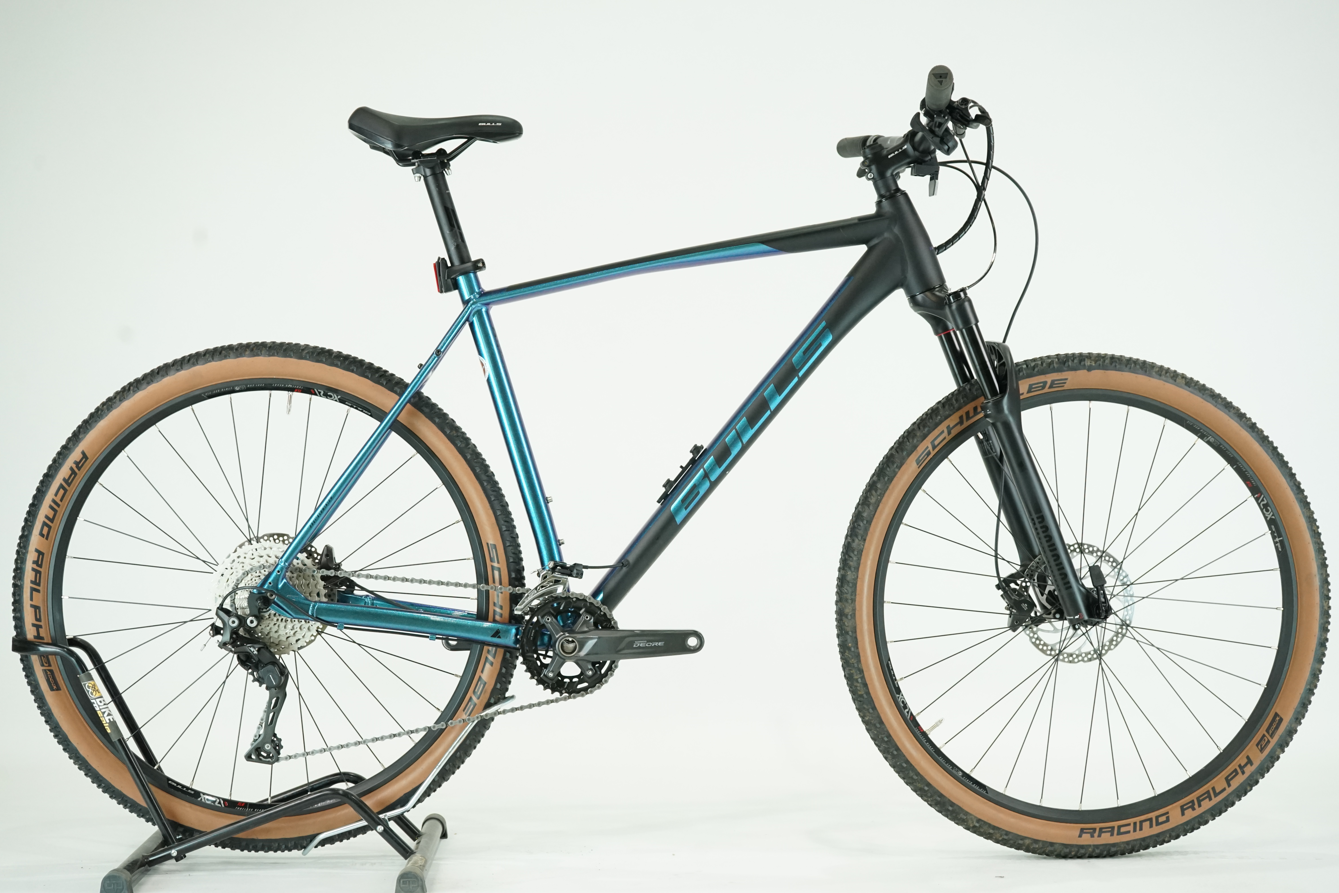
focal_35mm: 55
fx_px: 2046
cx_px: 670
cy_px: 446
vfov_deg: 24.6
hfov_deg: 36.2
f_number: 6.3
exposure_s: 1/200
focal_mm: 55
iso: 2500
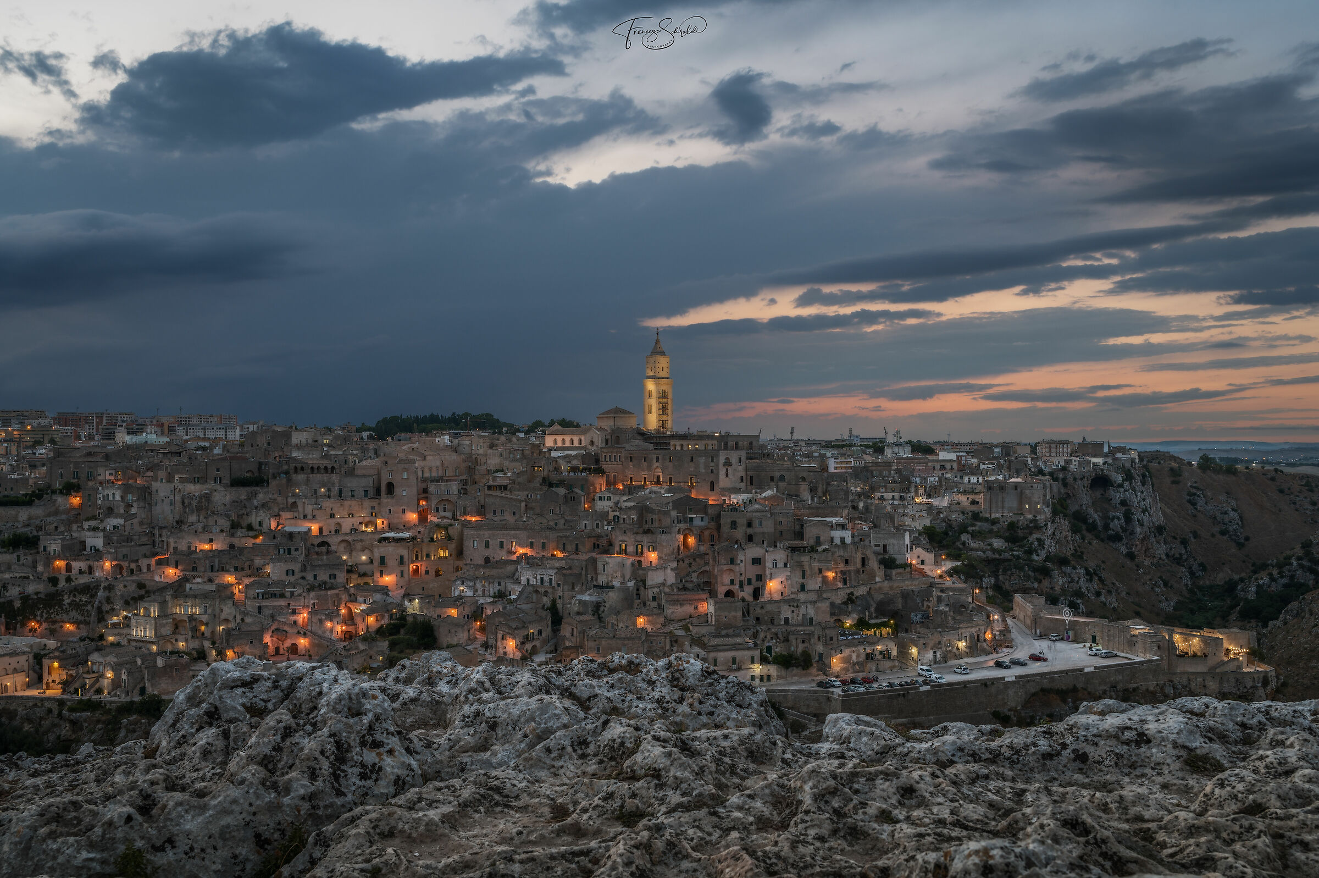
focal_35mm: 35
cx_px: 660
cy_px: 439
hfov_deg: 54.5
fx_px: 1282
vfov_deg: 37.8
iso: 100
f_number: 8
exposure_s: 1
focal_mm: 35
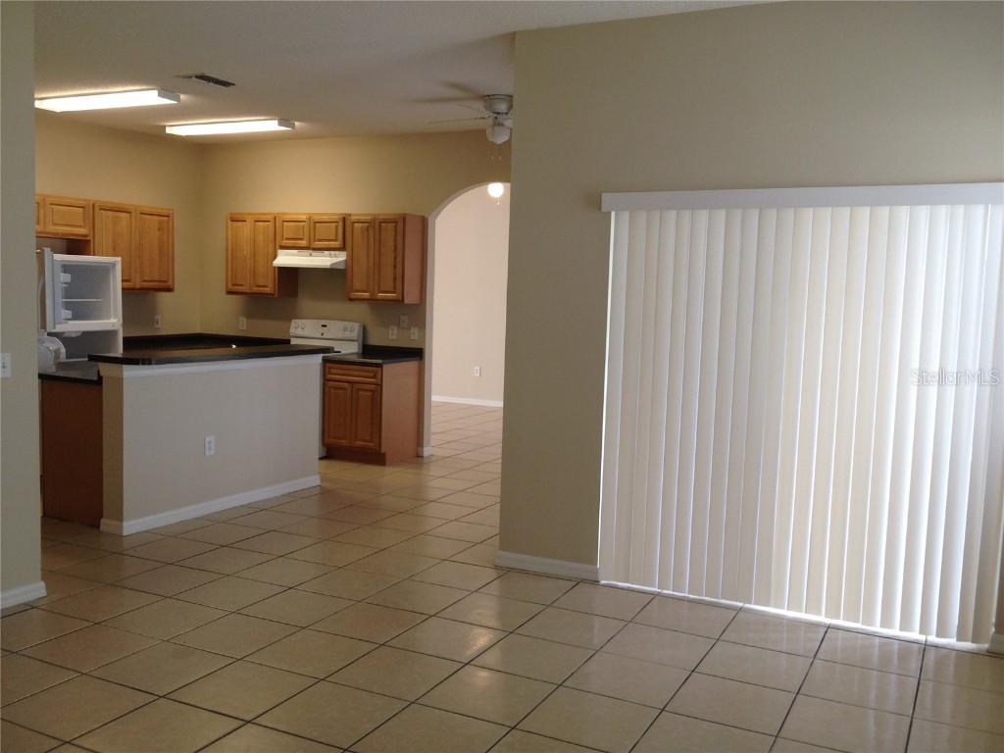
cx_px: 502
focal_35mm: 35
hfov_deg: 52.6
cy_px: 376
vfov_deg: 40.7
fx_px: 1015
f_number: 2.4
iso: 64
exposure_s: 1/60
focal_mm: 4.28
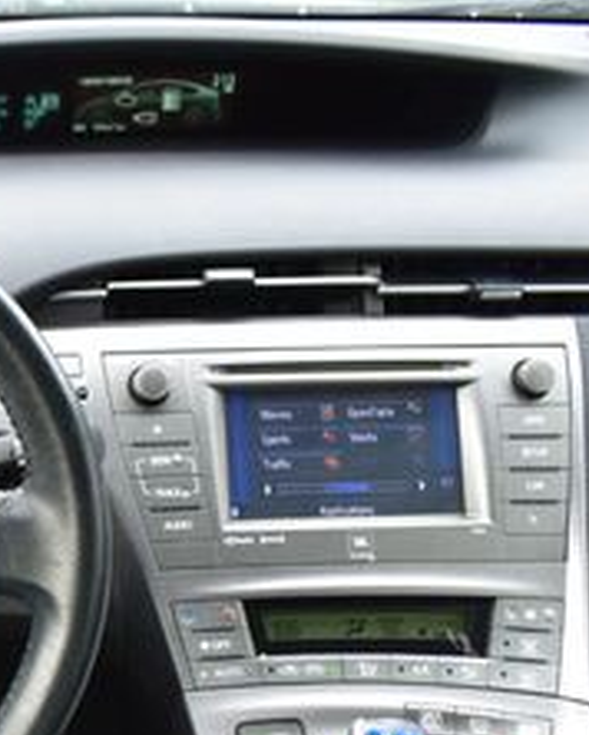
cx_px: -258
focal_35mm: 73
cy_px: 692
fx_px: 1589
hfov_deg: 18.8
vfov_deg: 25.1
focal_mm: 18
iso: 400
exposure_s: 1/30
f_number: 7.1
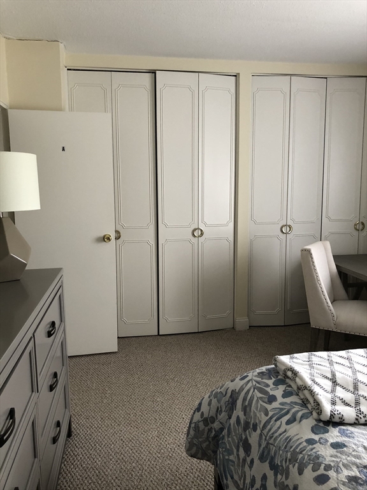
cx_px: 184
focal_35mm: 28
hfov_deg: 49.7
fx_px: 396
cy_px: 245
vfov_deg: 63.4
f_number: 1.8
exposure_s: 1/17
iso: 40
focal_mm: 3.99
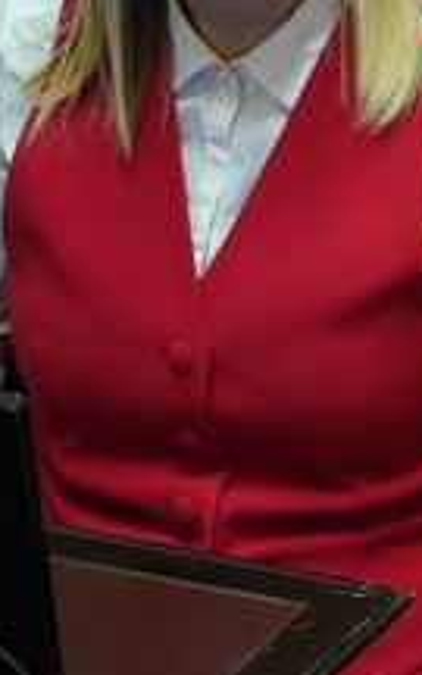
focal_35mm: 1018
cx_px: 941
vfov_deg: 2.1
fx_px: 18733
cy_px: 397
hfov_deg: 1.3
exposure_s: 1/125
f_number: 5.6
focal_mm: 300
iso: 5000
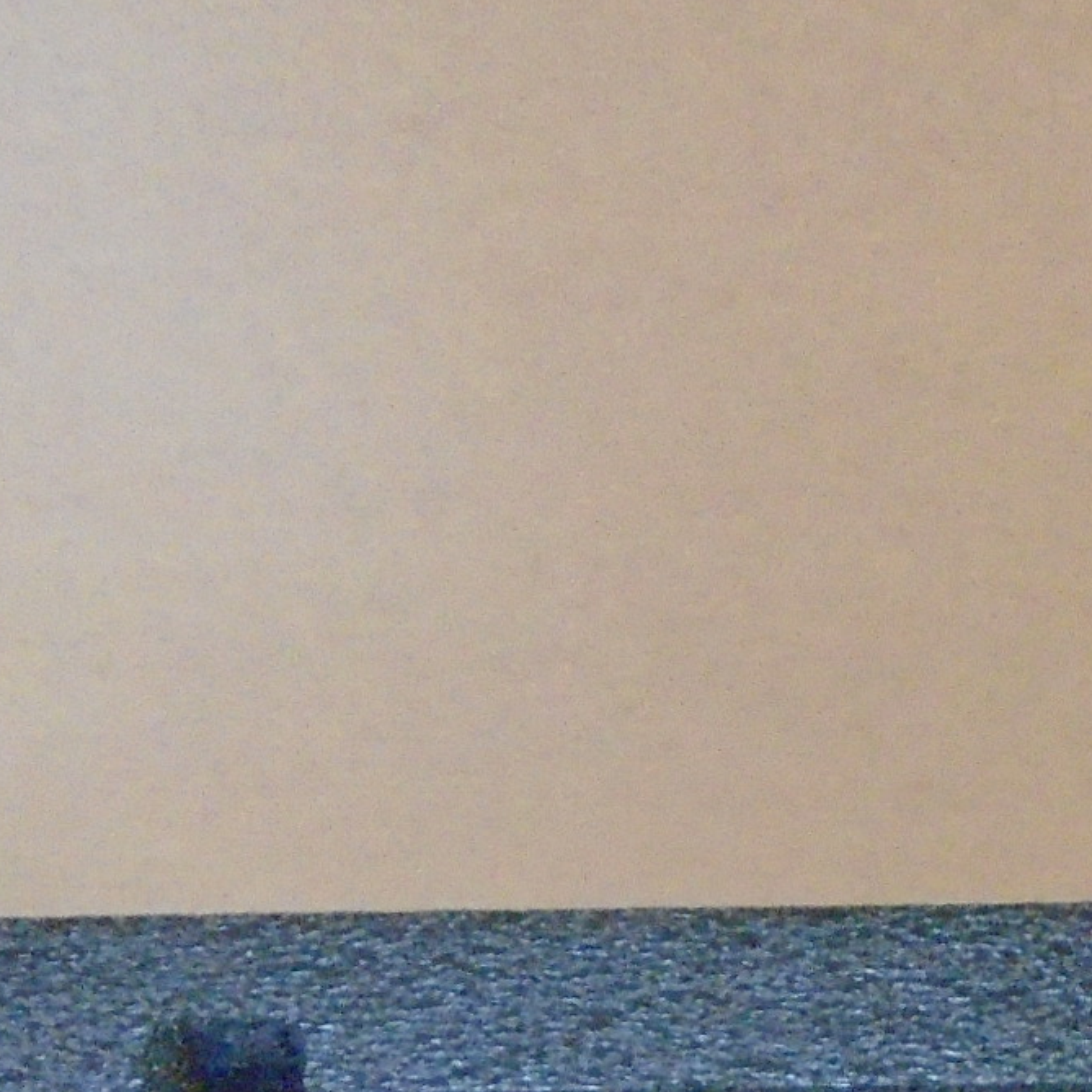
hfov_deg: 18.8
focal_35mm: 89
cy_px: 1534
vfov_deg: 17.9
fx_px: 3176
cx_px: 1154
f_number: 3.2
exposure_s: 1/13
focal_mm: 4.6
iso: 800
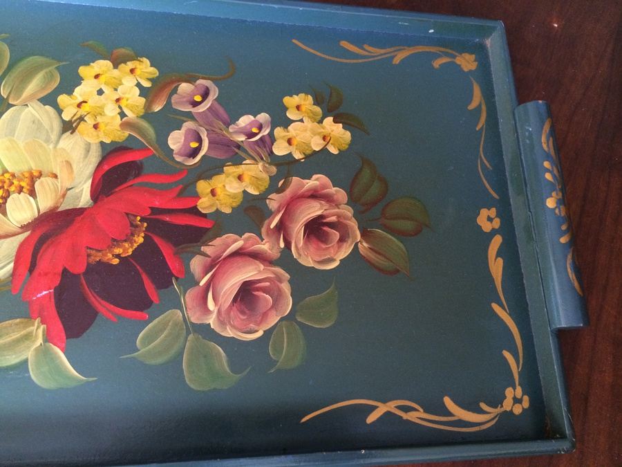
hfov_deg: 60.0
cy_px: 234
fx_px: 539
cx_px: 311
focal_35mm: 30
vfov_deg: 46.8
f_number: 2.2
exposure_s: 1/30
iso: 250
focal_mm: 4.12
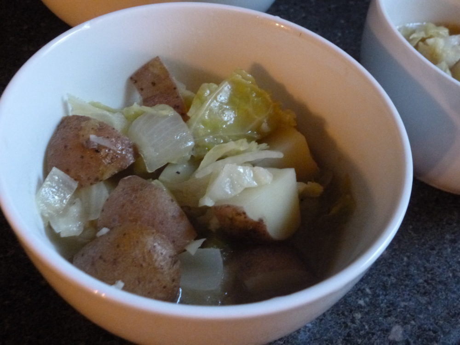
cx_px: 230
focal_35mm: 36
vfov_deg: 39.7
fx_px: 478
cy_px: 172
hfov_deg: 51.4
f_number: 3.6
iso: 1000
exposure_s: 1/8
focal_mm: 6.5
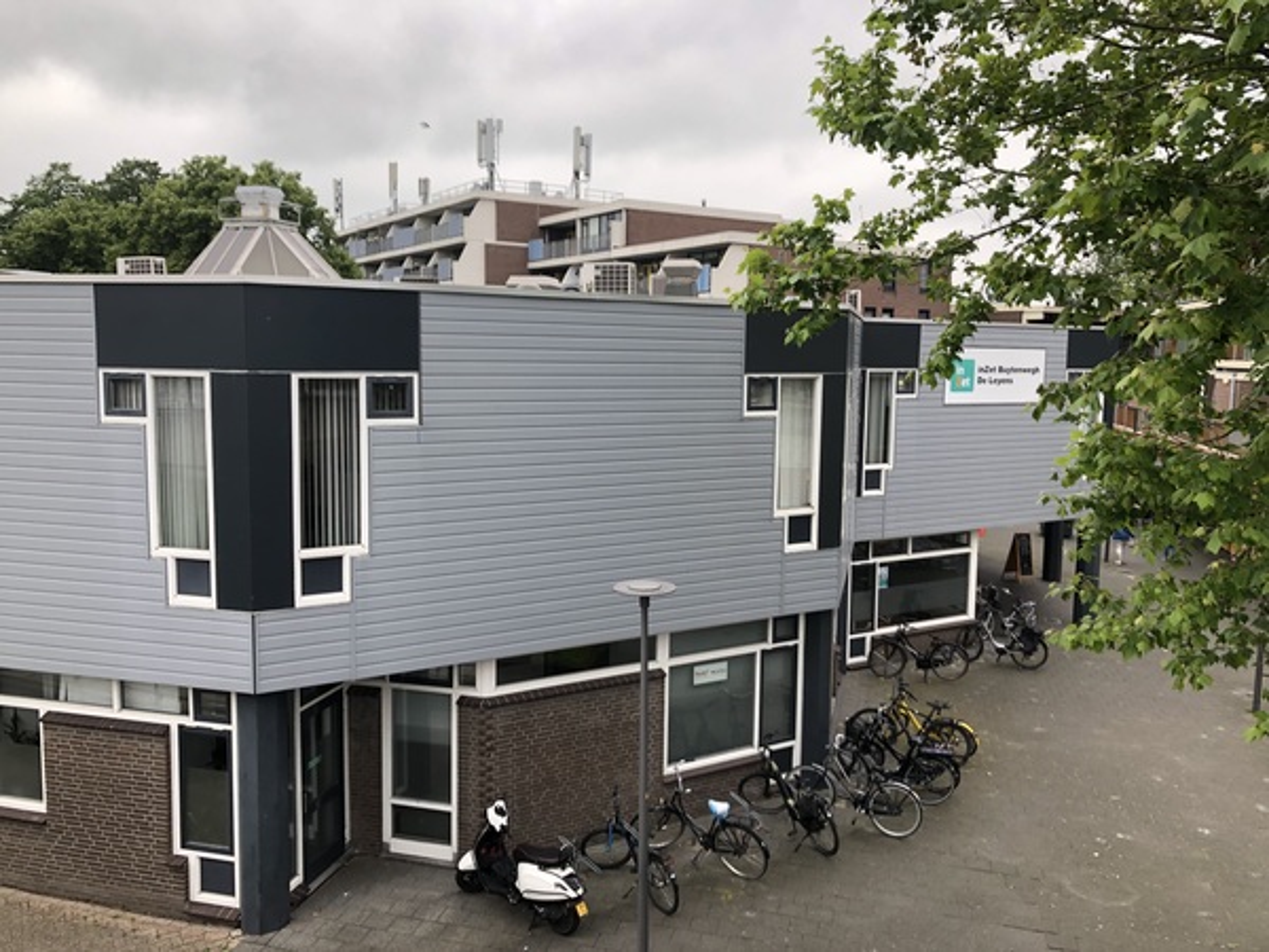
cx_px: 634
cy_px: 476
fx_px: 1026
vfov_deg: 49.7
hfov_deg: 63.4
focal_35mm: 28
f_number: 1.8
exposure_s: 1/219
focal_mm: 3.99
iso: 20
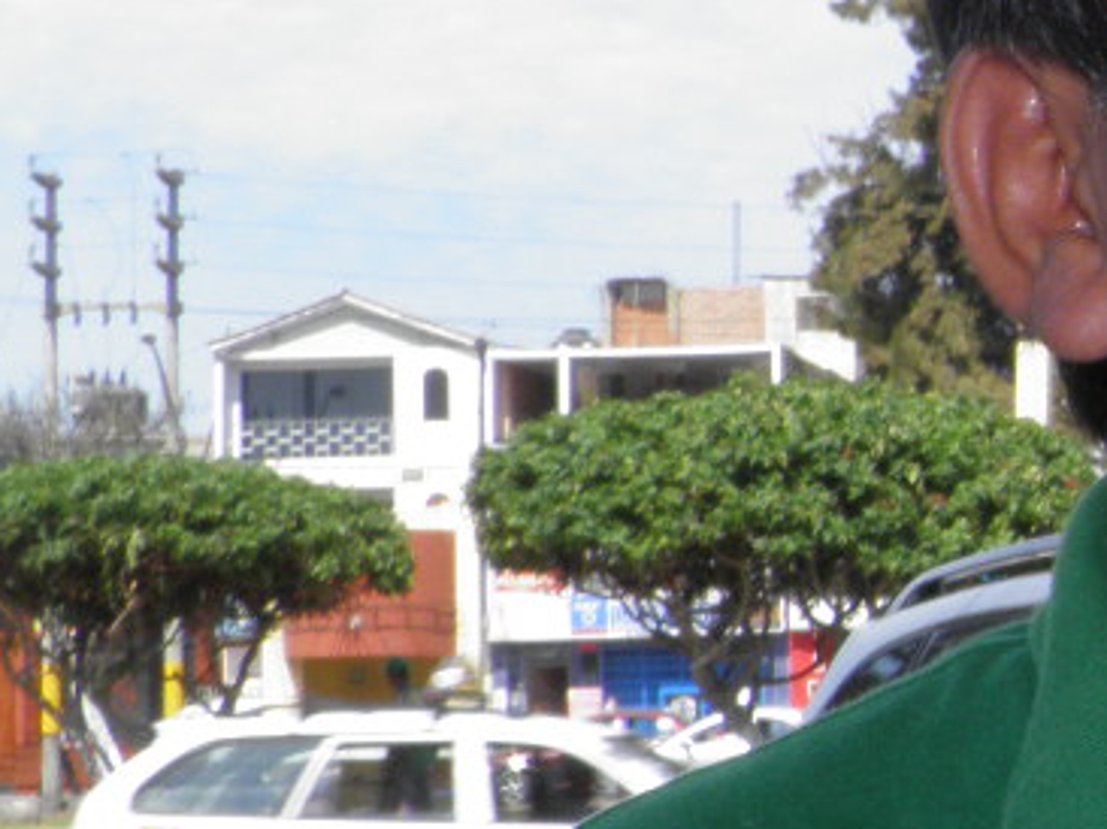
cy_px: 487
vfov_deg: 15.1
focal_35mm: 98
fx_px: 3132
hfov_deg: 17.8
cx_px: 1685
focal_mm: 4.9
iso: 50
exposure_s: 1/100
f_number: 8
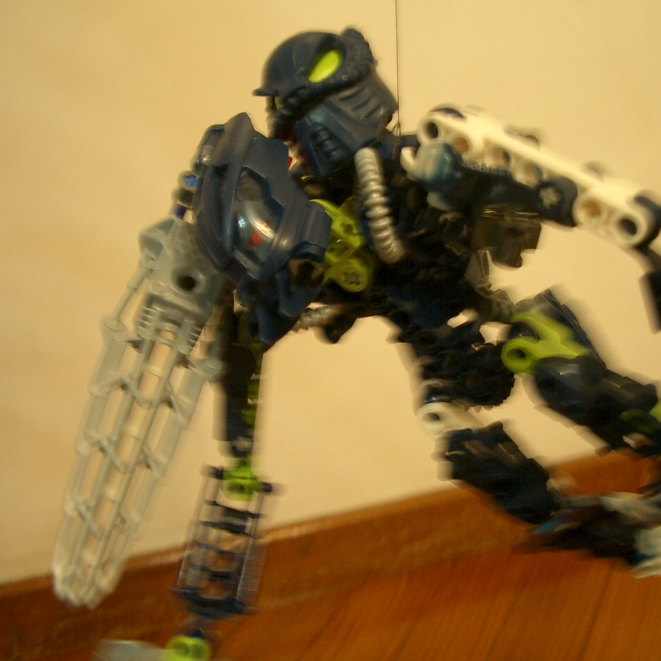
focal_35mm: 42
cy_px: 333
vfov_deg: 40.0
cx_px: 371
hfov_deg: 40.0
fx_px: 907
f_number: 2.6
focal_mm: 5.8
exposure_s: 1/8
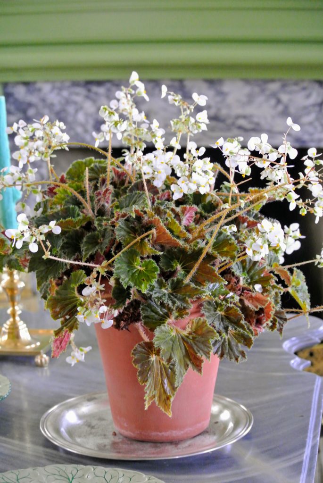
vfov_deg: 25.0
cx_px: 162
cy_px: 242
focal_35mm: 81
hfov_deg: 16.9
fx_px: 1087
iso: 800
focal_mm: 30
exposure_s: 1/8
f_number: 3.8
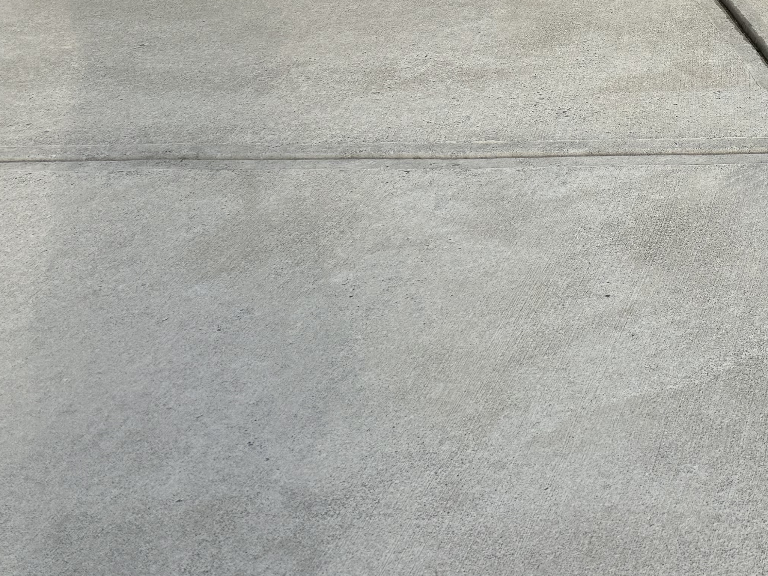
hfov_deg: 25.0
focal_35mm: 67
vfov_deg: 20.2
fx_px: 1487
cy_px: -161
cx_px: 1004
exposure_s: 1/2110
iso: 80
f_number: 1.78
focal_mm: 6.76
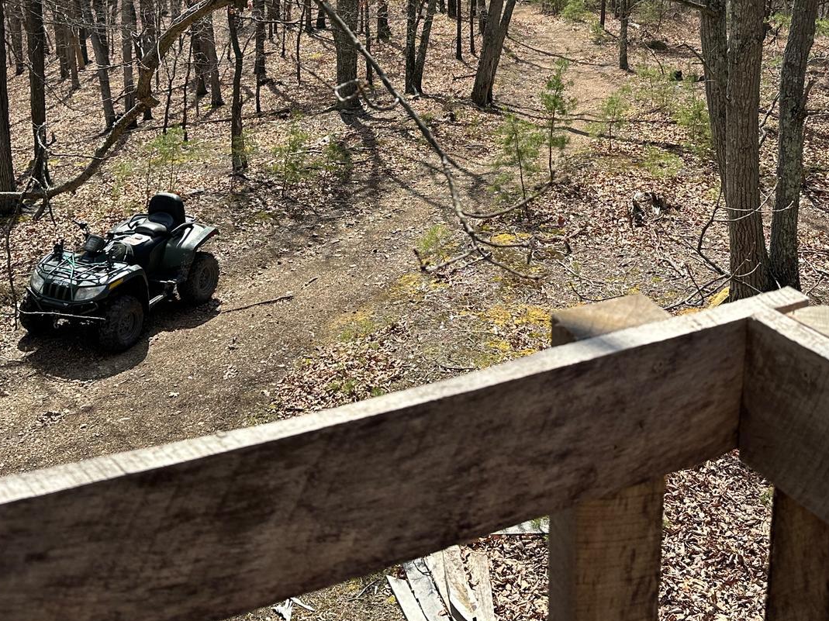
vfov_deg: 30.3
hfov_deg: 41.0
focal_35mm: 46
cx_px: 515
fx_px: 1101
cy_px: 73
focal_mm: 6.86
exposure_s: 1/2353
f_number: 1.78
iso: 80
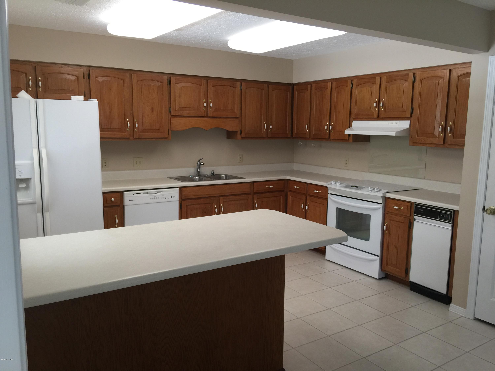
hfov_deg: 61.7
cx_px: 248
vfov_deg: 48.2
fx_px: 415
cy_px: 186
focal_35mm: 29
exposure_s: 1/15
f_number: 2.2
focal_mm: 4.15
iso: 32
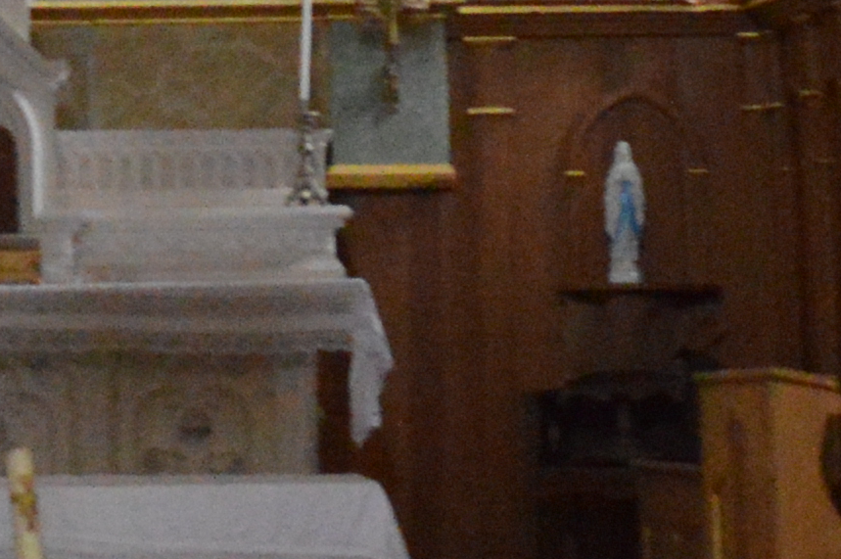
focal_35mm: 189
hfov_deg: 10.8
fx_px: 4411
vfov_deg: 7.1
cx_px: -58
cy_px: -428
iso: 3200
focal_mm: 18
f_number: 3.5
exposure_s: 1/20
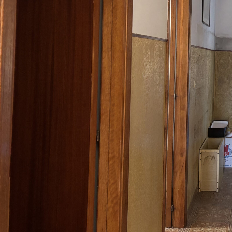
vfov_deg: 29.8
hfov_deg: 28.2
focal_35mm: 56
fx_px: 425
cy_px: 43
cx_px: 245
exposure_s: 1/55
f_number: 1.6
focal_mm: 5.96
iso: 500
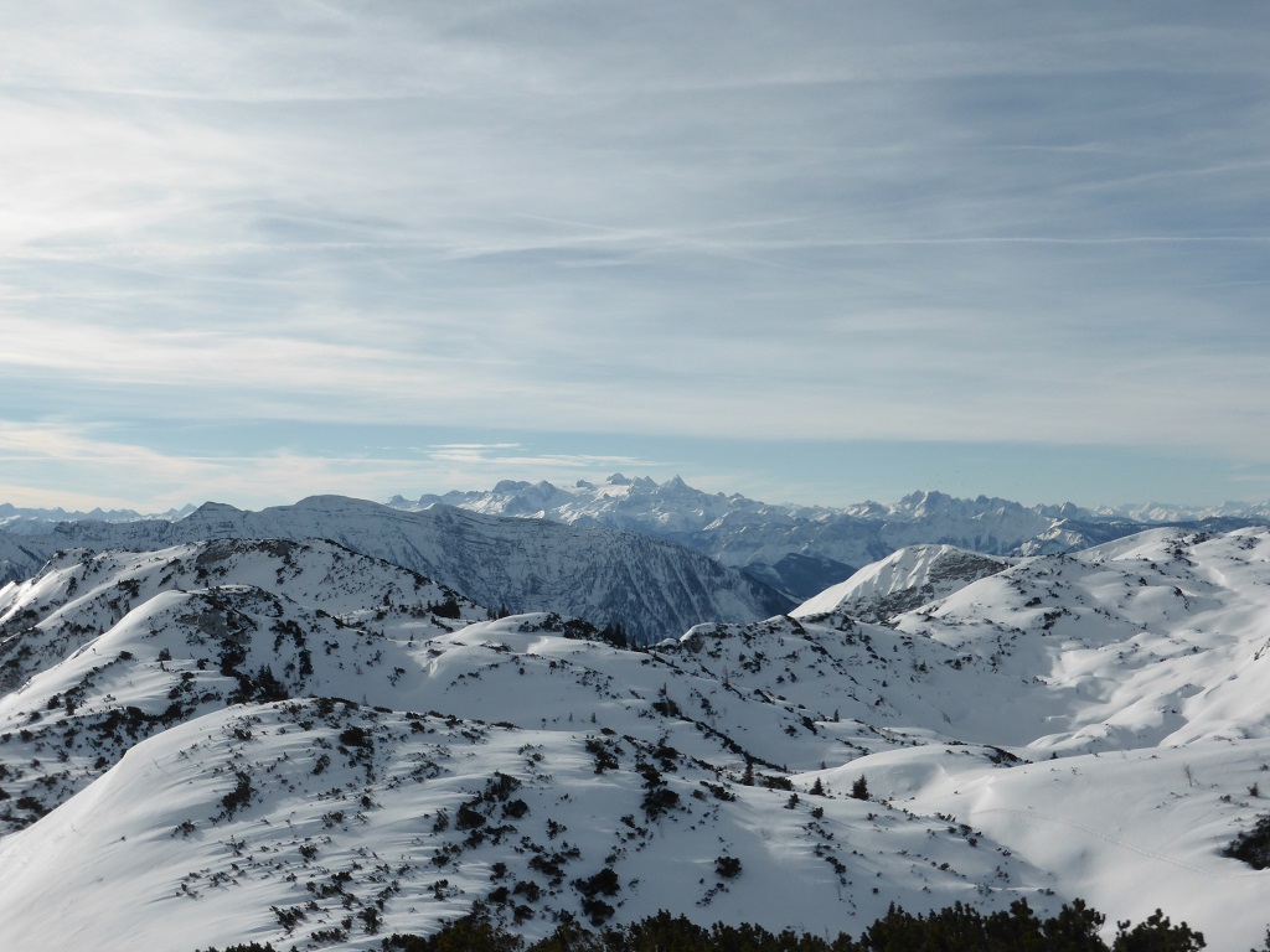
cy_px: 476
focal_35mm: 40
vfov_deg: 36.0
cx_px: 635
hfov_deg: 46.8
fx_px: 1468
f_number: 4.5
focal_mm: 6.9
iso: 100
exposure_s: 1/2000
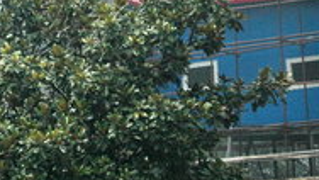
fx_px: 1439
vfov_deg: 7.0
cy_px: -101
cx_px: -8
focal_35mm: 170
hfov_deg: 12.5
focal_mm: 34
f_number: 4.2
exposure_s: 1/5000
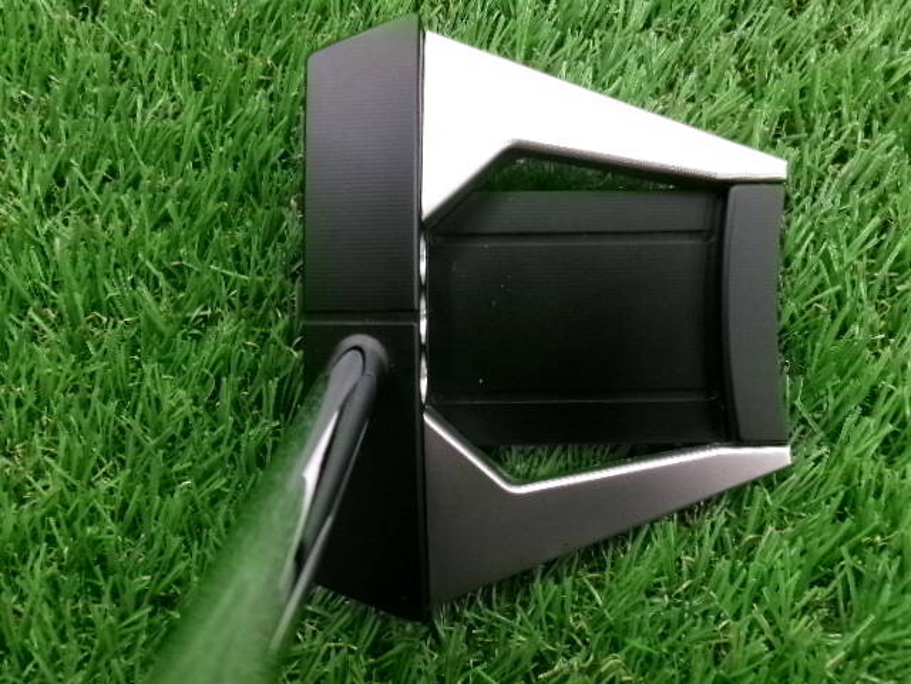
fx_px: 737
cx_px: 456
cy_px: 342
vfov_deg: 49.7
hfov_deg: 63.4
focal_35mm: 28
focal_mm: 5.1
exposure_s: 1/34
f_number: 3.9
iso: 800
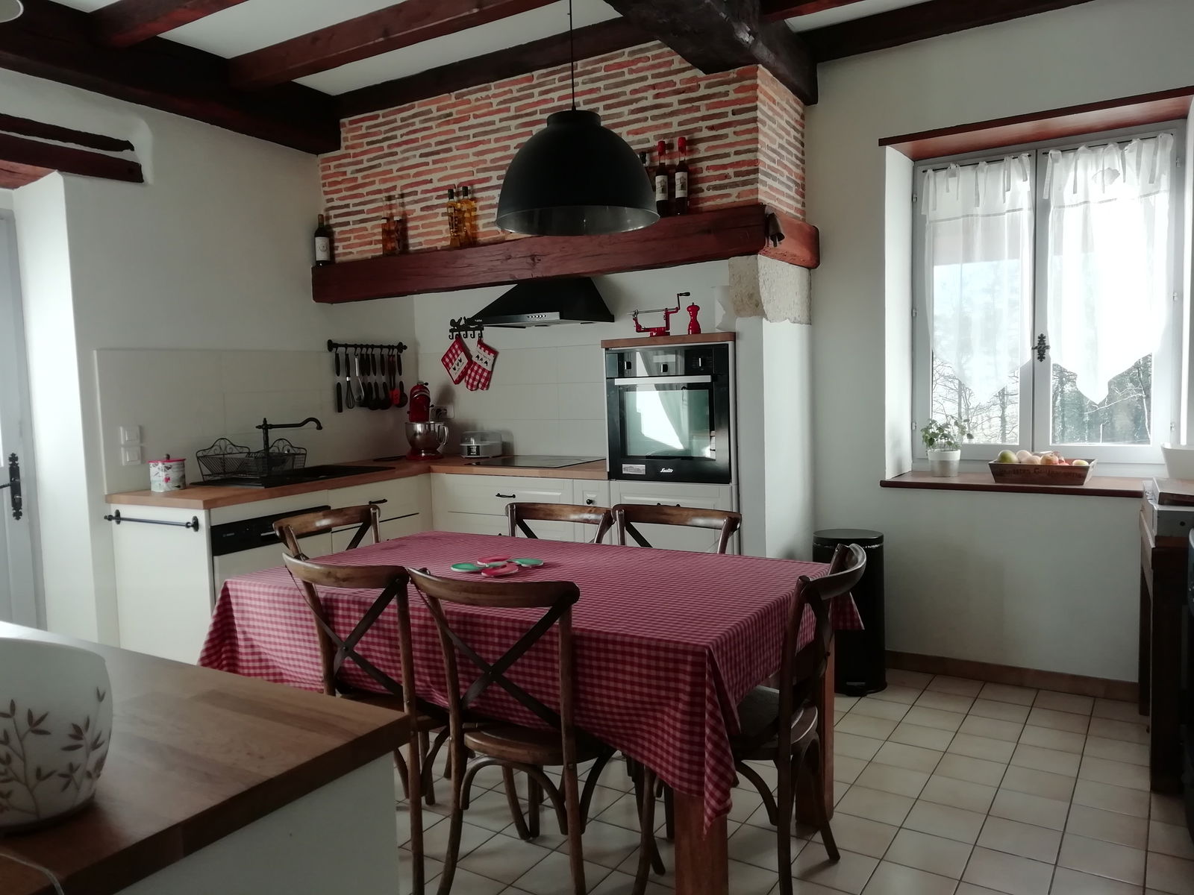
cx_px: 597
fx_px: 897
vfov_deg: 53.1
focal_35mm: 26
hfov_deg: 67.3
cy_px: 448
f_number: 2.2
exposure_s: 1/100
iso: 64
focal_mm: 3.46
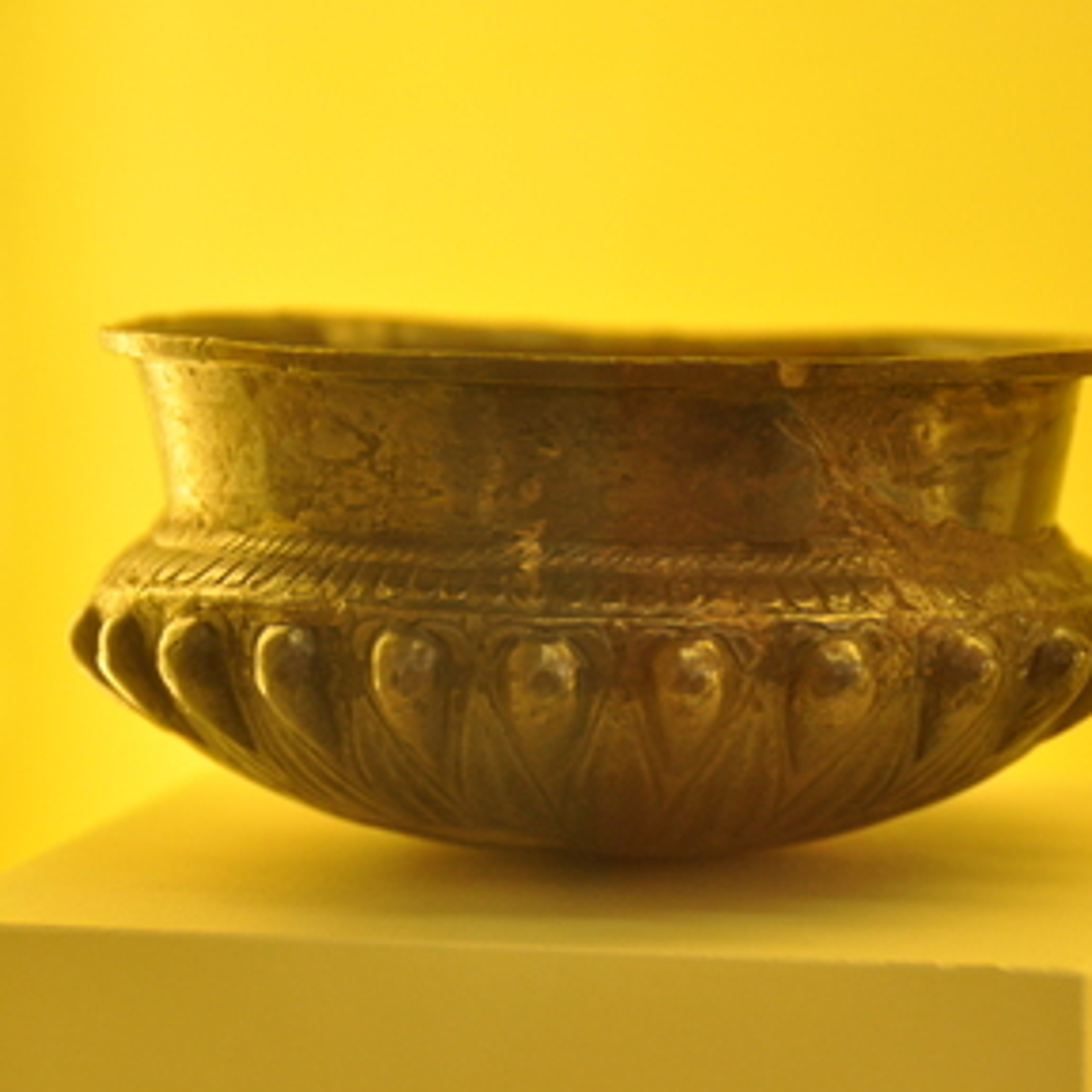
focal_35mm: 146
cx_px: 713
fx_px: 5198
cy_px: 550
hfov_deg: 12.0
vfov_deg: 12.0
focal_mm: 75
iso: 1000
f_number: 5
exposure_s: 1/100
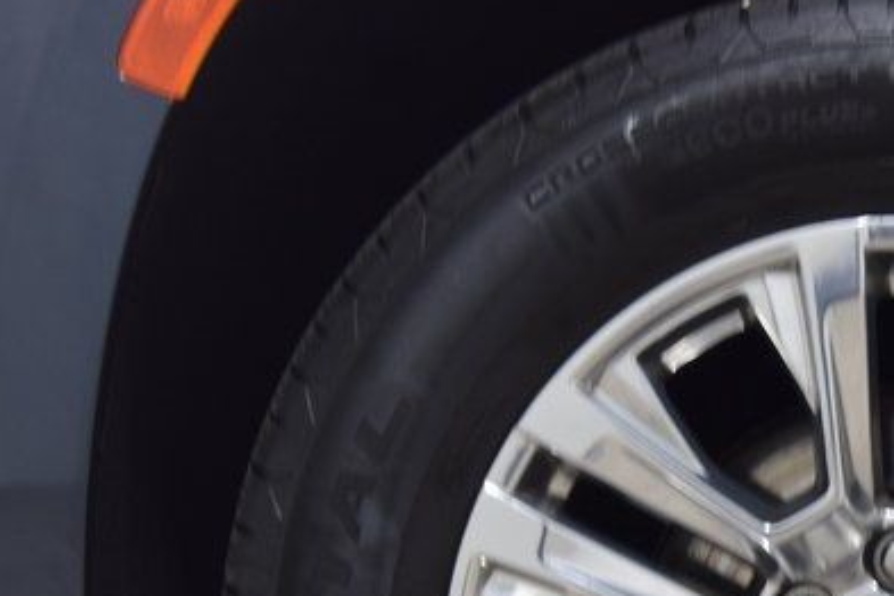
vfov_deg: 11.2
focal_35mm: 121
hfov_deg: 16.5
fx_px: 3012
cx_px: 903
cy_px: 643
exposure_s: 1/15
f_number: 6.3
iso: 720
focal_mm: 31
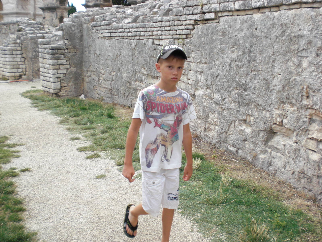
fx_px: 353
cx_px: 161
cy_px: 121
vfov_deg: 37.7
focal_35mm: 38
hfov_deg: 49.0
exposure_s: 1/320
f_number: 3.1
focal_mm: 6.3
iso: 100
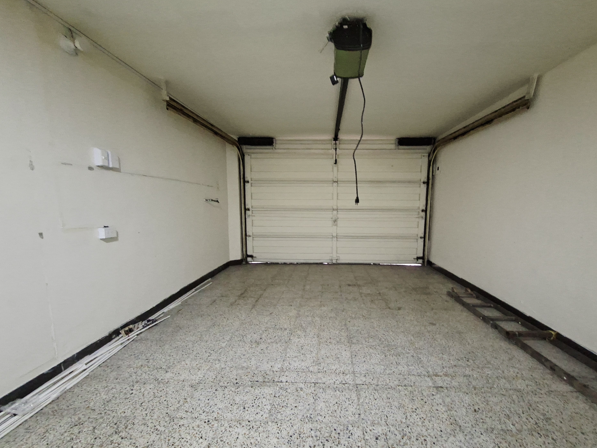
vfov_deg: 85.6
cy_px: 232
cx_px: 318
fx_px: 241
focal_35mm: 14
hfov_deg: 101.9
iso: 640
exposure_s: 1/17
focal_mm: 1.74
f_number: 2.2
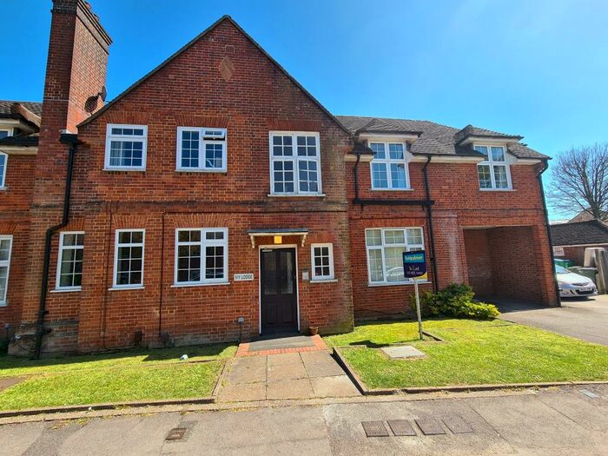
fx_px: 228
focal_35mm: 13
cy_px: 228
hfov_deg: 106.2
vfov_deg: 89.9
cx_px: 304
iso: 50
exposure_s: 1/746
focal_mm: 2.2
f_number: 2.2
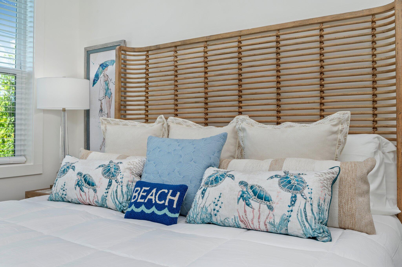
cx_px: 201
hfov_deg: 62.0
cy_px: 134
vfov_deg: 43.5
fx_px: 335
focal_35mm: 30
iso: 160
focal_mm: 30
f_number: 9
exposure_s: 1/50
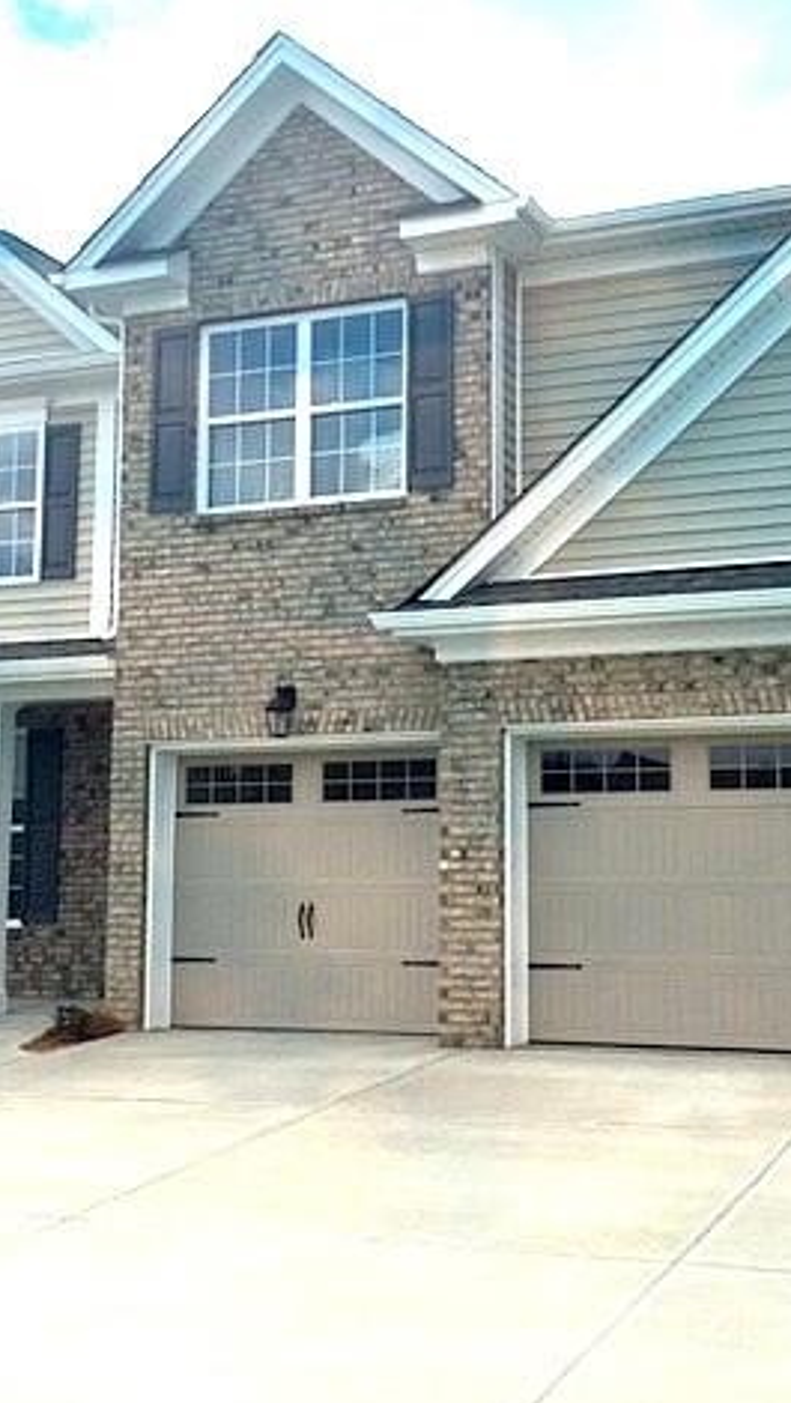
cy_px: 707
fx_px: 1600
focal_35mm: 43
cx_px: 519
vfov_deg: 47.3
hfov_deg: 27.6
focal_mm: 4.15
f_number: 2.2
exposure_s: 1/2639
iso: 32
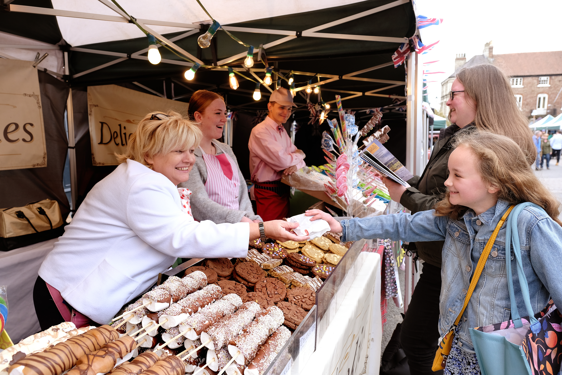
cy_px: 188
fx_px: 375
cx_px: 281
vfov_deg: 53.1
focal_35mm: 24
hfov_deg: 73.7
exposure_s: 1/150
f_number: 4
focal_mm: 16
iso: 400
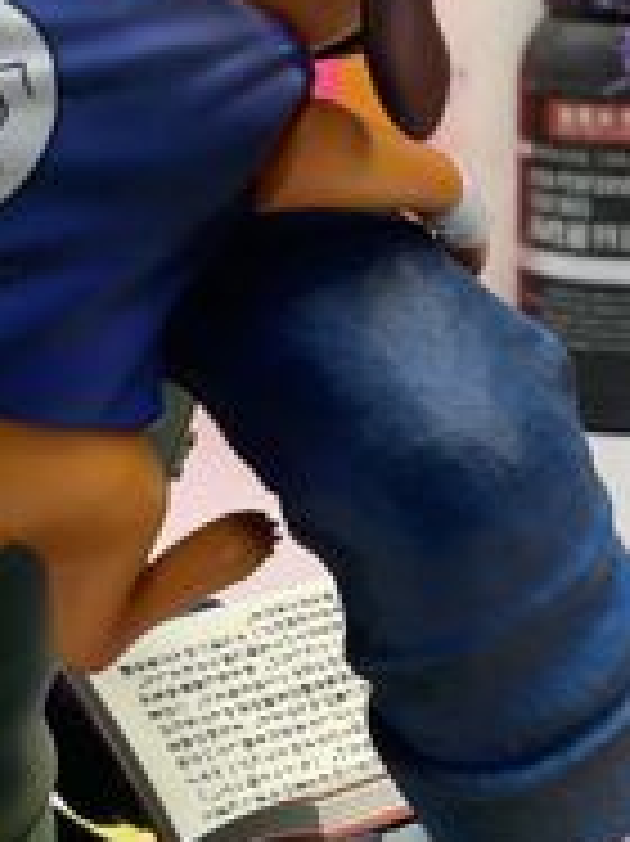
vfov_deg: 15.9
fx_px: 3012
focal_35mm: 124
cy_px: 437
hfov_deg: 11.9
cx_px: 261
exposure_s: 1/100
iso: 50
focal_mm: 3
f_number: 1.8
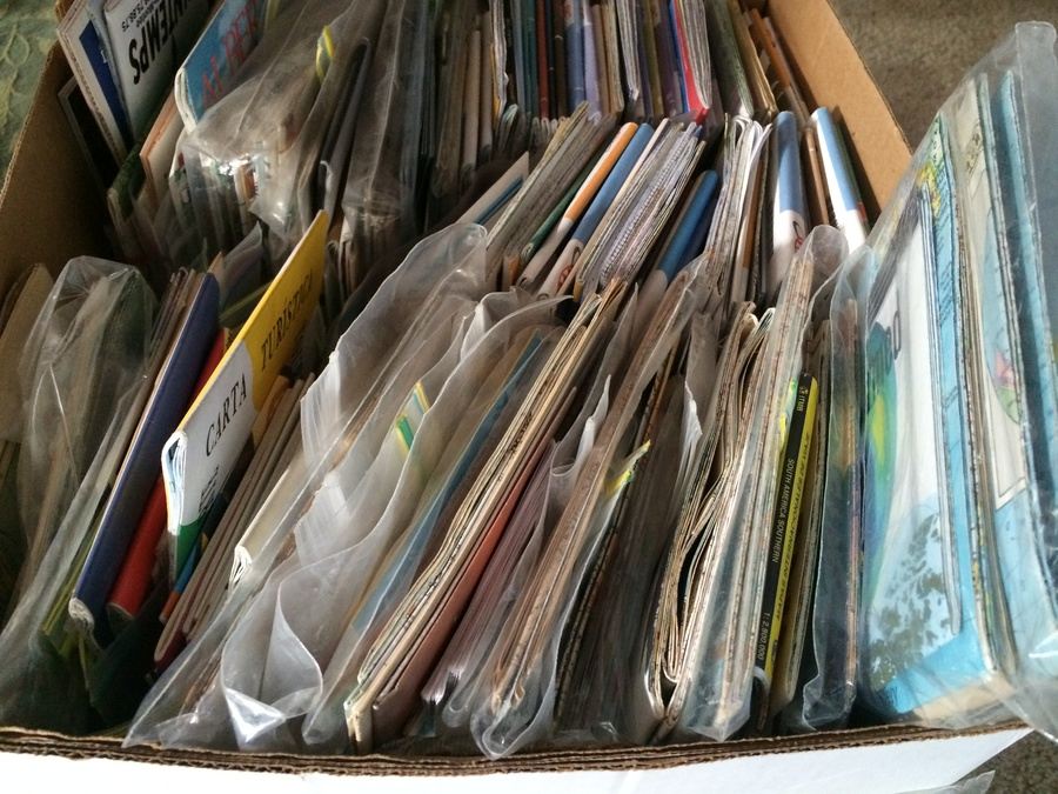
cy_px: 397
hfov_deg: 60.0
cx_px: 529
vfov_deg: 46.8
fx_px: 917
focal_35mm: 30
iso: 320
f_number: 2.2
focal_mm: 4.12
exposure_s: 1/17
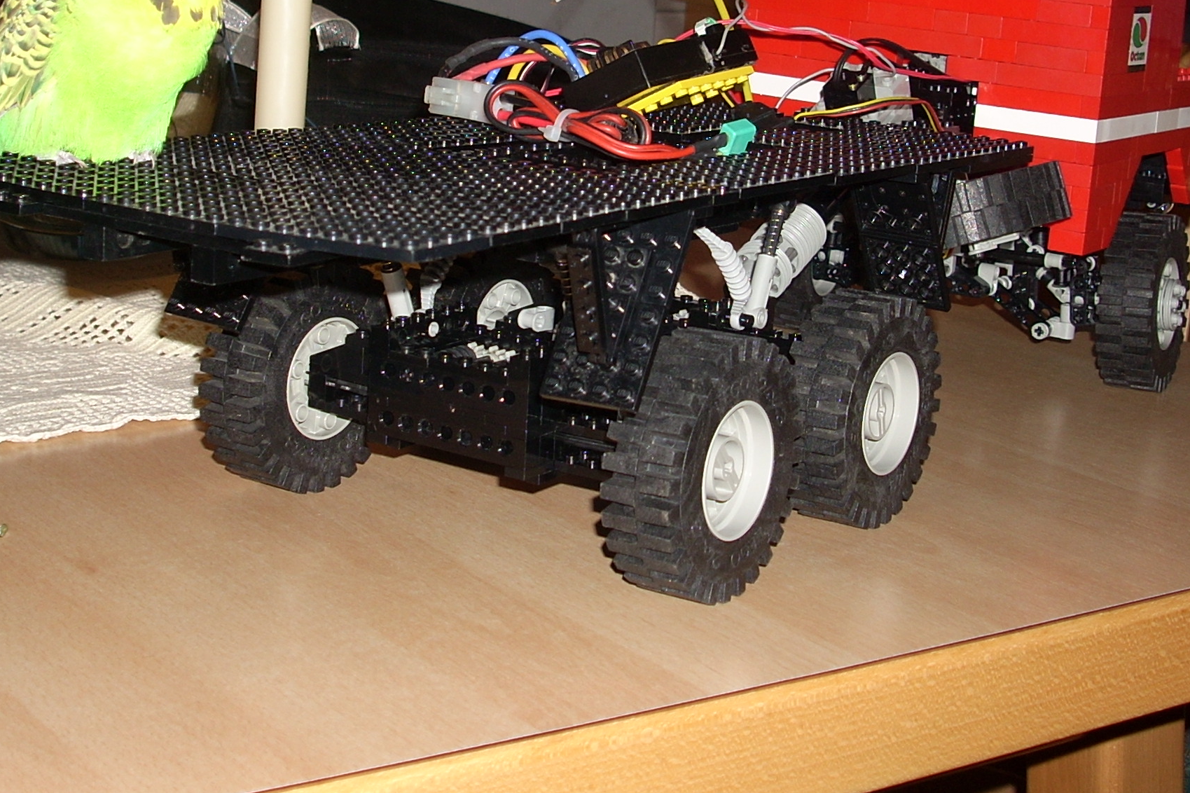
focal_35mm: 58
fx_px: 1917
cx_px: 558
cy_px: 161
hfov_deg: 34.5
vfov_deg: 23.0
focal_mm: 6.2
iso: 64
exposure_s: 1/60
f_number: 2.8
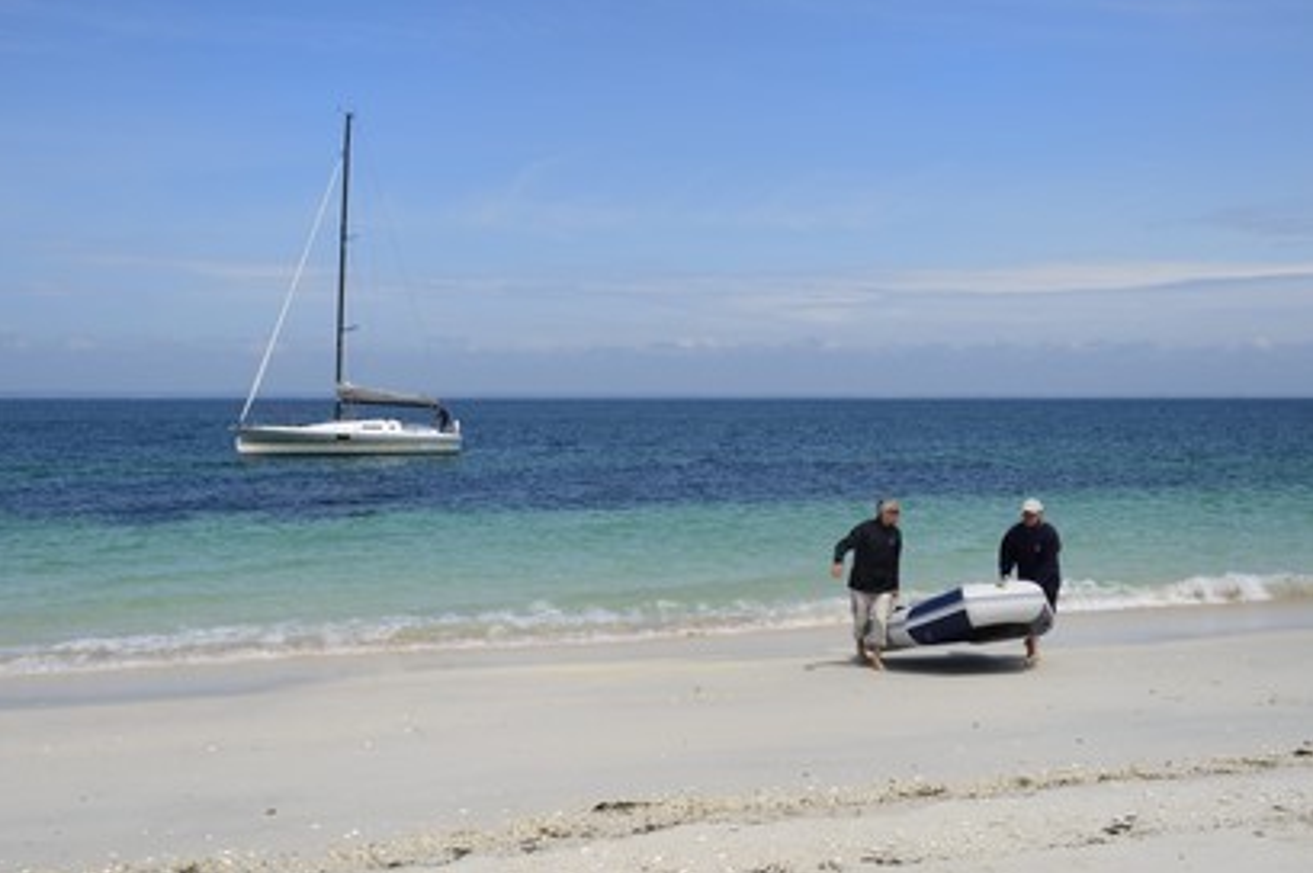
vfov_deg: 35.9
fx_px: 1348
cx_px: 642
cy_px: 436
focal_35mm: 37
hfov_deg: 51.9
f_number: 13
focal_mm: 36
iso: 200
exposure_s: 1/320
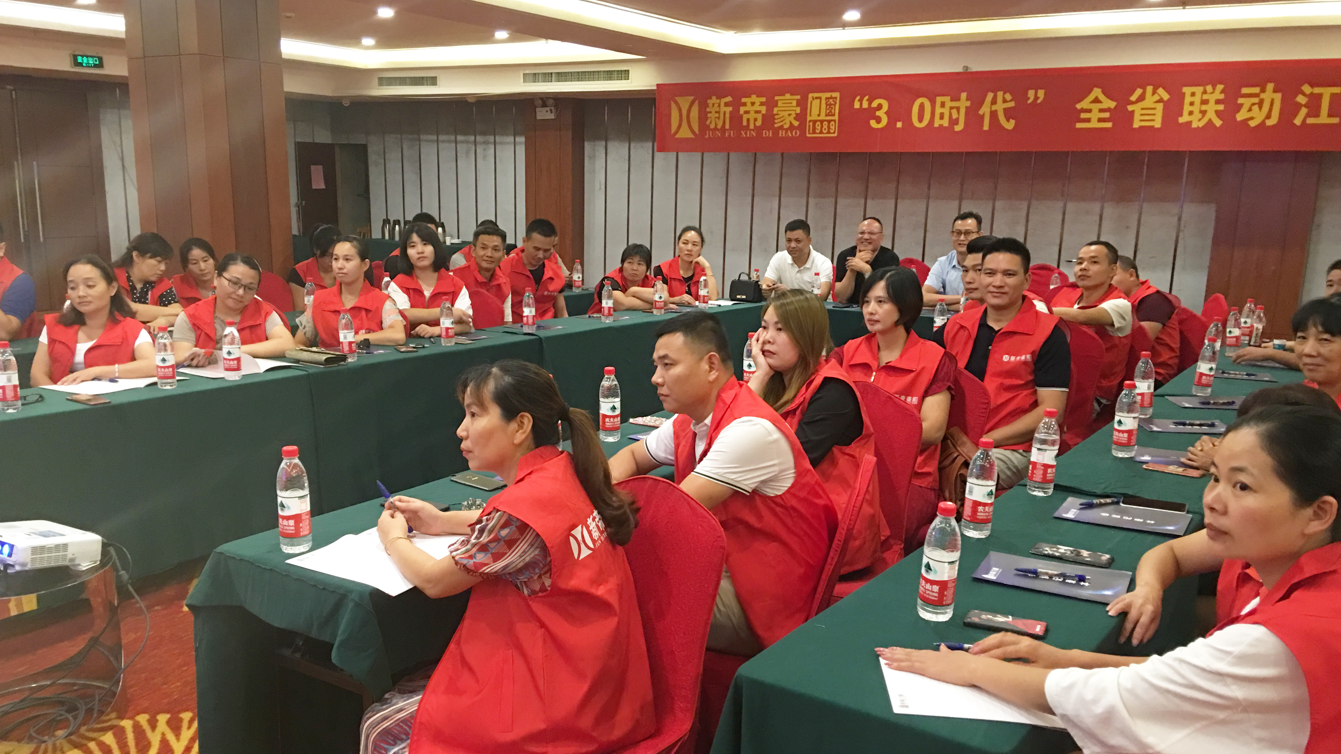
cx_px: 662
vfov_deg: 36.6
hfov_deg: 61.0
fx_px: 1138
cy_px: 445
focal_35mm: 32
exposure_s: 1/10
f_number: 2.2
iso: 80
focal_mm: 4.15
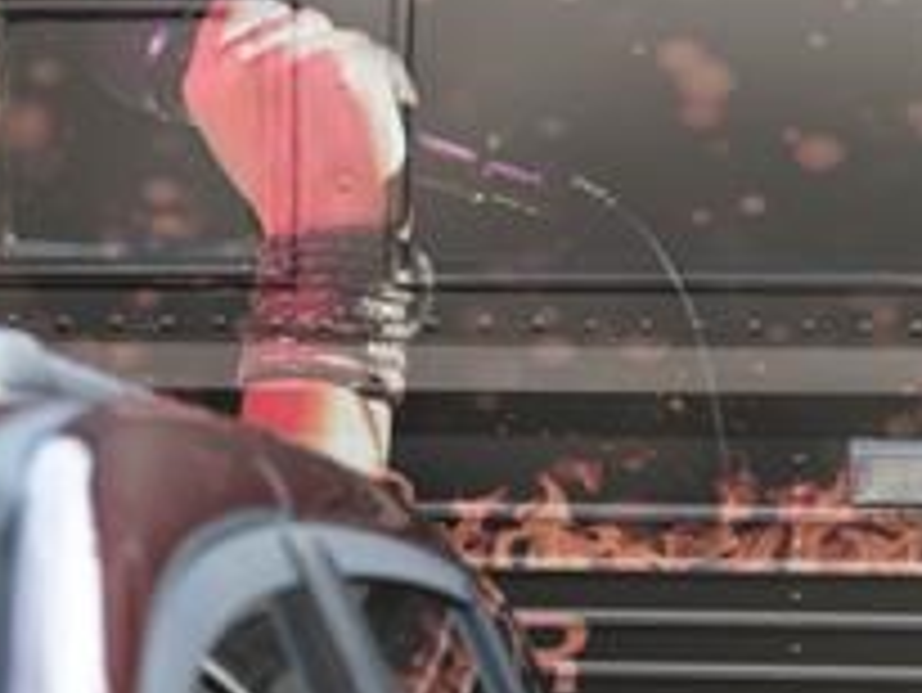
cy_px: 488
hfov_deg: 13.8
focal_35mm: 143
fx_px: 3811
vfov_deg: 10.4
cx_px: 463
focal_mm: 47
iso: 640
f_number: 5
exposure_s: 1/800
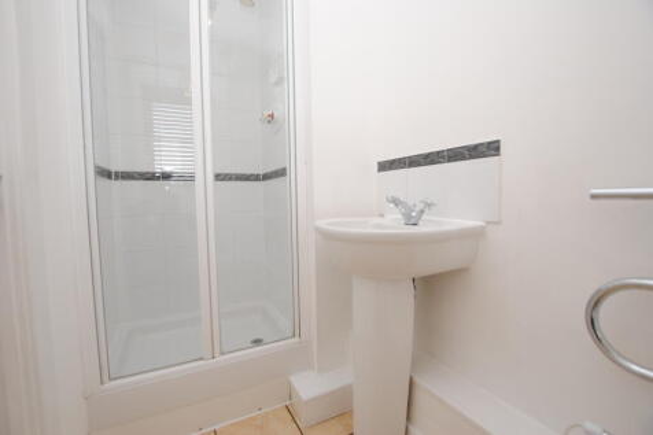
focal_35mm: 16
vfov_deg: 72.0
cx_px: 326
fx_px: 299
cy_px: 218
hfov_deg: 95.0
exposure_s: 1/60
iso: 100
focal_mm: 11
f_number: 4
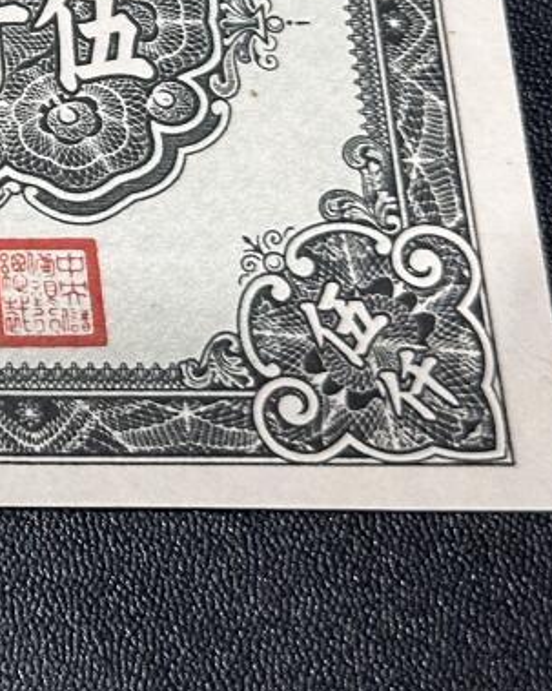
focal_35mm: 173
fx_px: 3534
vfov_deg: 10.9
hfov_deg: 8.5
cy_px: -237
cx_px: -565
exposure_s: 1/50
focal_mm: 6.86
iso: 100
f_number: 1.78
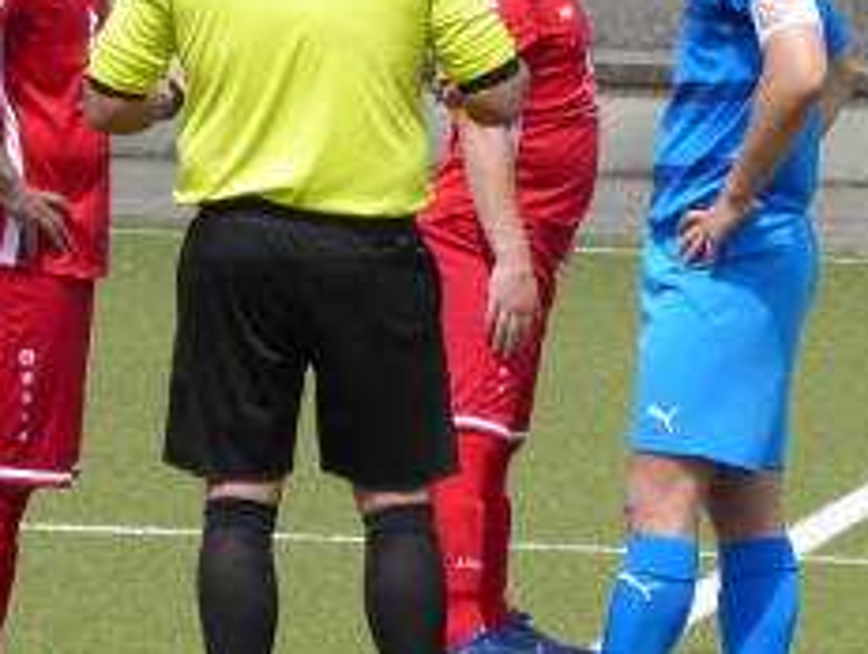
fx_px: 22728
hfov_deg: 2.2
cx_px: 417
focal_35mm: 905
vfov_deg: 1.6
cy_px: 286
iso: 80
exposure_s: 1/200
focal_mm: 83.4
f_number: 6
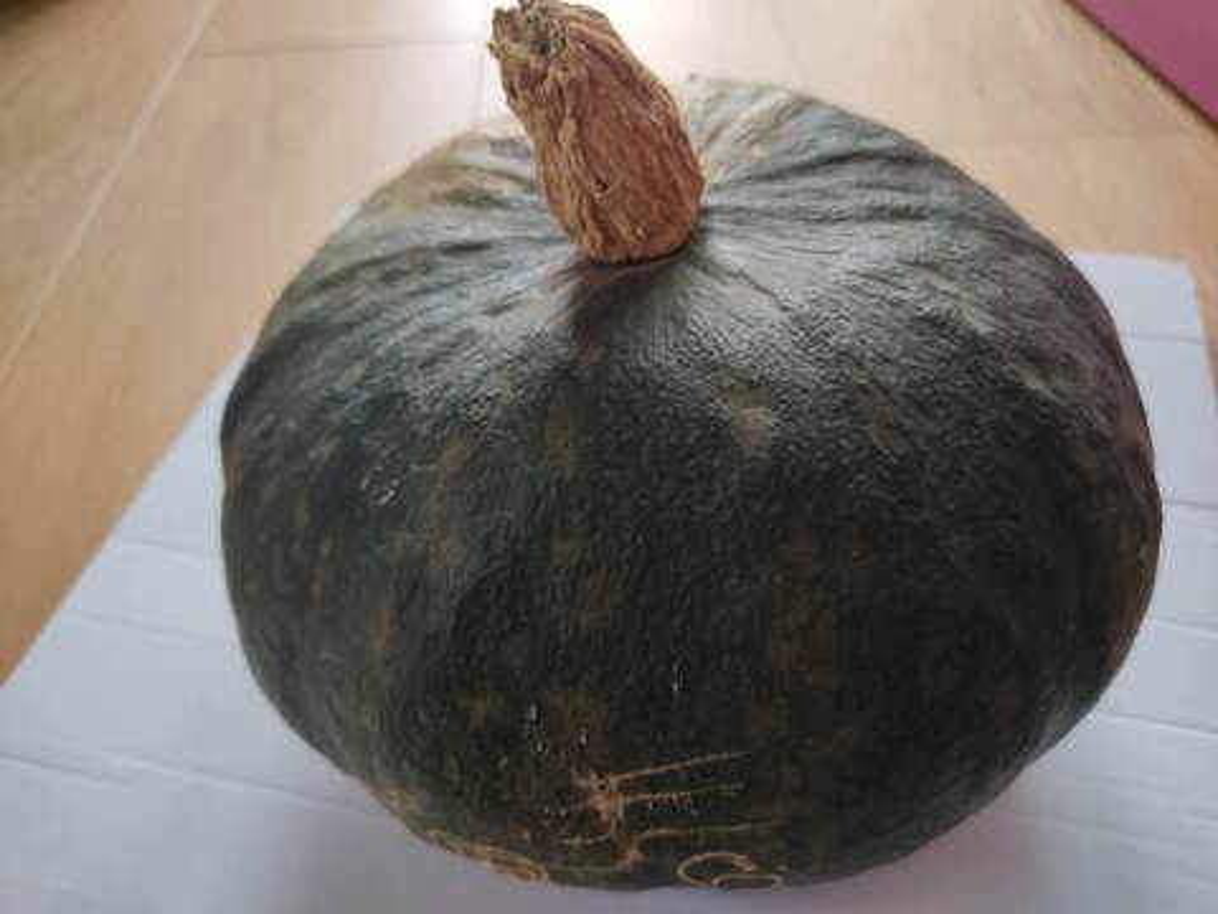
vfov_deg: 53.1
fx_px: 915
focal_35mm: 26
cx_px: 609
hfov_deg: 67.3
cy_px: 457
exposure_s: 1/25
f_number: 1.79
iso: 907
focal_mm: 4.74
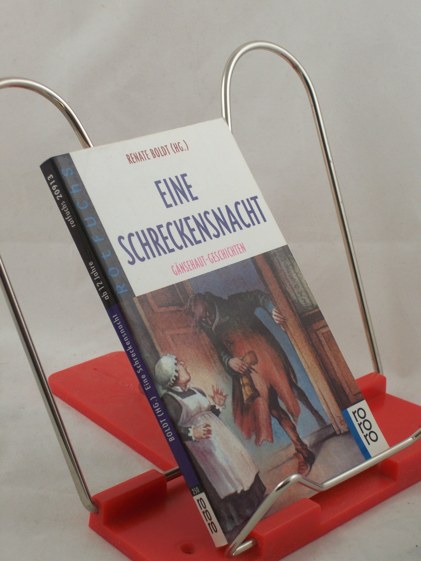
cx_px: 210
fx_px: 1330
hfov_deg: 18.0
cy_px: 280
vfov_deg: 23.8
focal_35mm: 82
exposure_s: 1/80
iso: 80
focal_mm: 13.6
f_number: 4
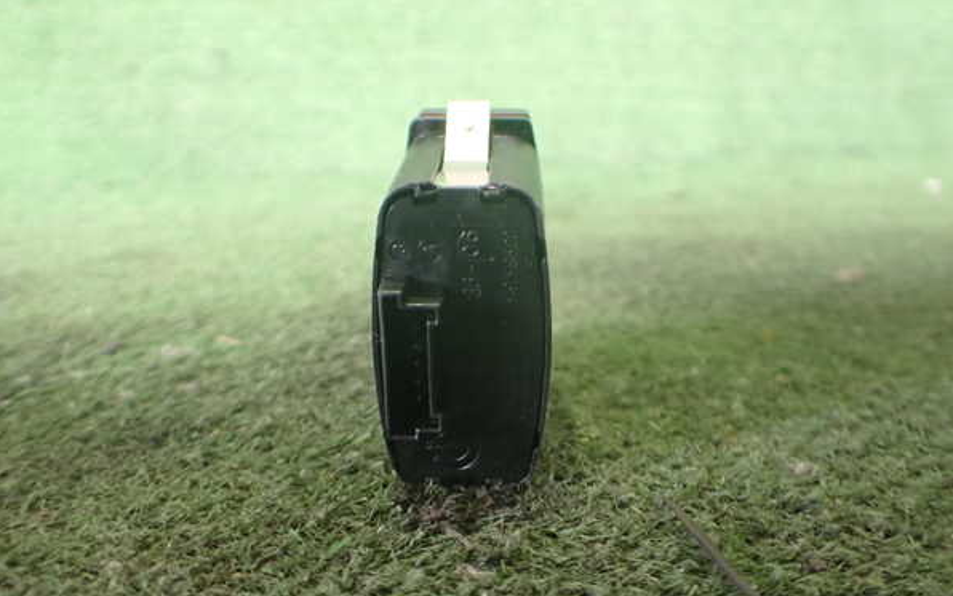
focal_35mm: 32
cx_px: 475
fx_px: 831
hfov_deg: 59.6
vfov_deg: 39.4
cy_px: 318
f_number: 2.3
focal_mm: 5.4
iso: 800
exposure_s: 1/50
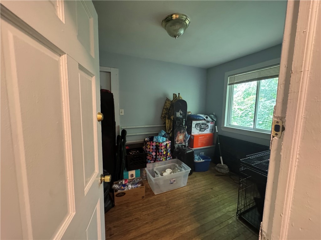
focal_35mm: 14
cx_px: 160
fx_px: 130
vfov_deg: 85.7
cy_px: 120
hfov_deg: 102.1
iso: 1250
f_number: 2.2
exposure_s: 1/60
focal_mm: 2.22
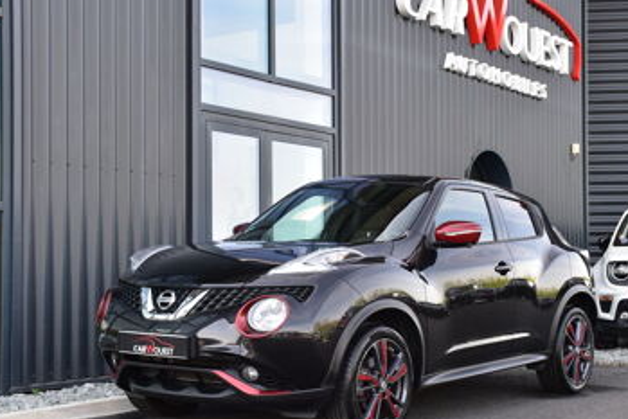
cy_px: 230
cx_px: 378
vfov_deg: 24.3
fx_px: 972
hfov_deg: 35.7
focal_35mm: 56
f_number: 9
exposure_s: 1/100
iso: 400
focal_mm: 27
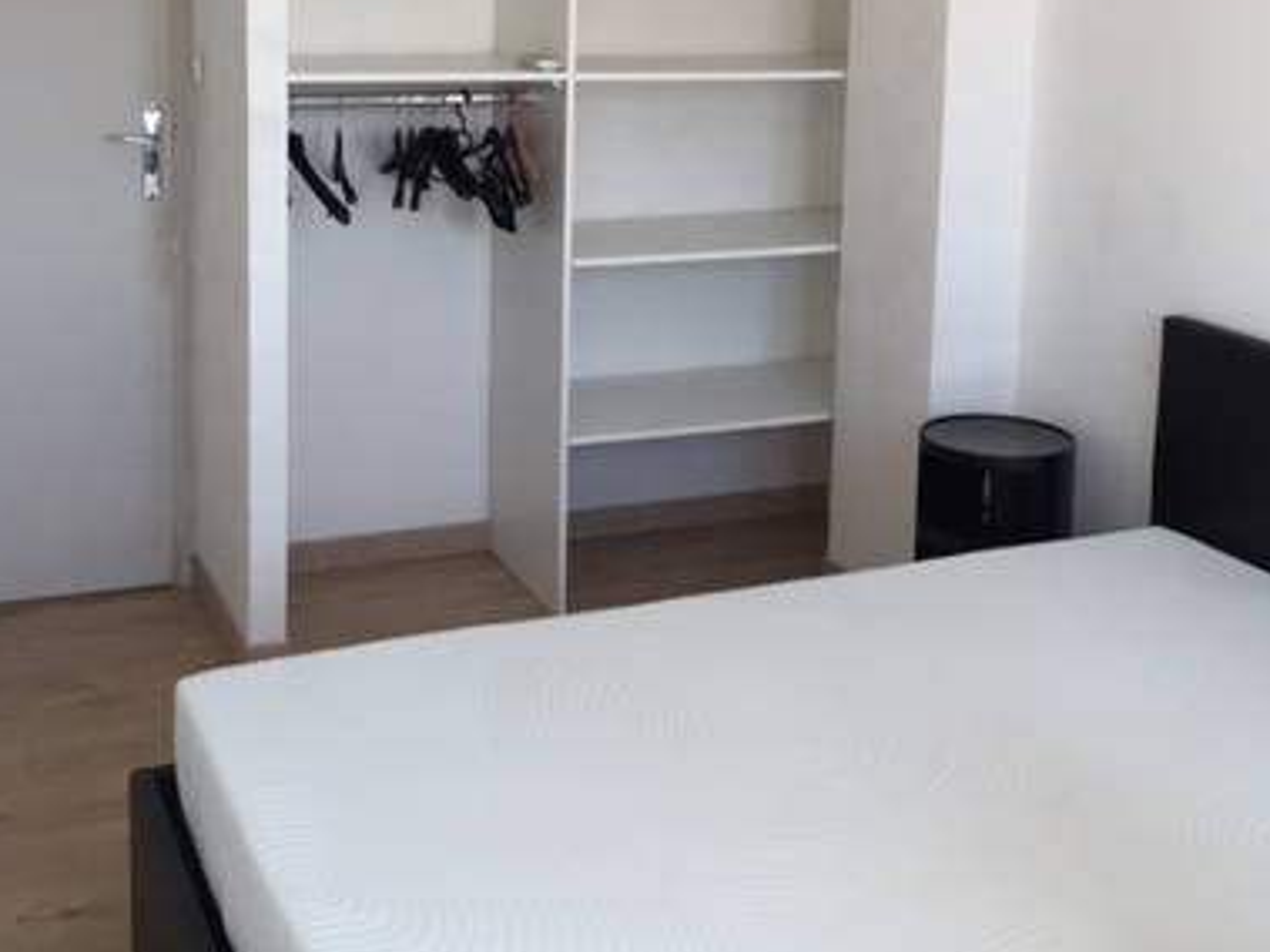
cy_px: 174
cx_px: 660
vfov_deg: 28.9
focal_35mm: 49
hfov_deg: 38.9
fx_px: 1797
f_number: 2.2
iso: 32
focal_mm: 4.15
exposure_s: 1/40
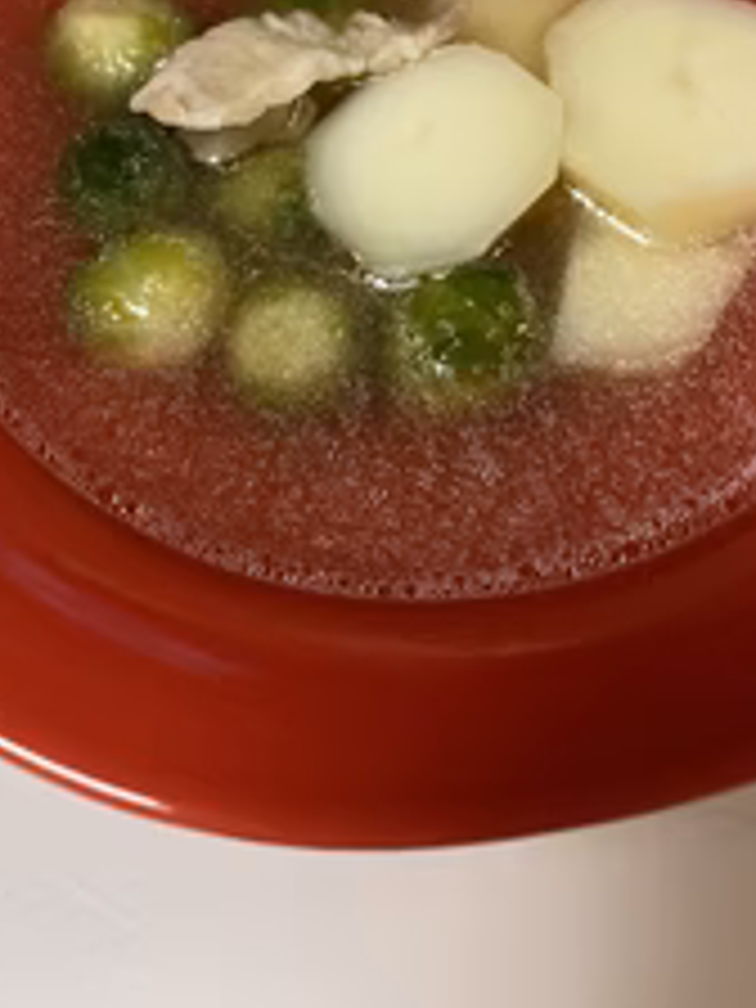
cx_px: 392
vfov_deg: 36.1
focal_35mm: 50
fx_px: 1456
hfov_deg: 29.1
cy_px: 117
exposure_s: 1/50
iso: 100
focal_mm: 3.99
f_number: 1.8
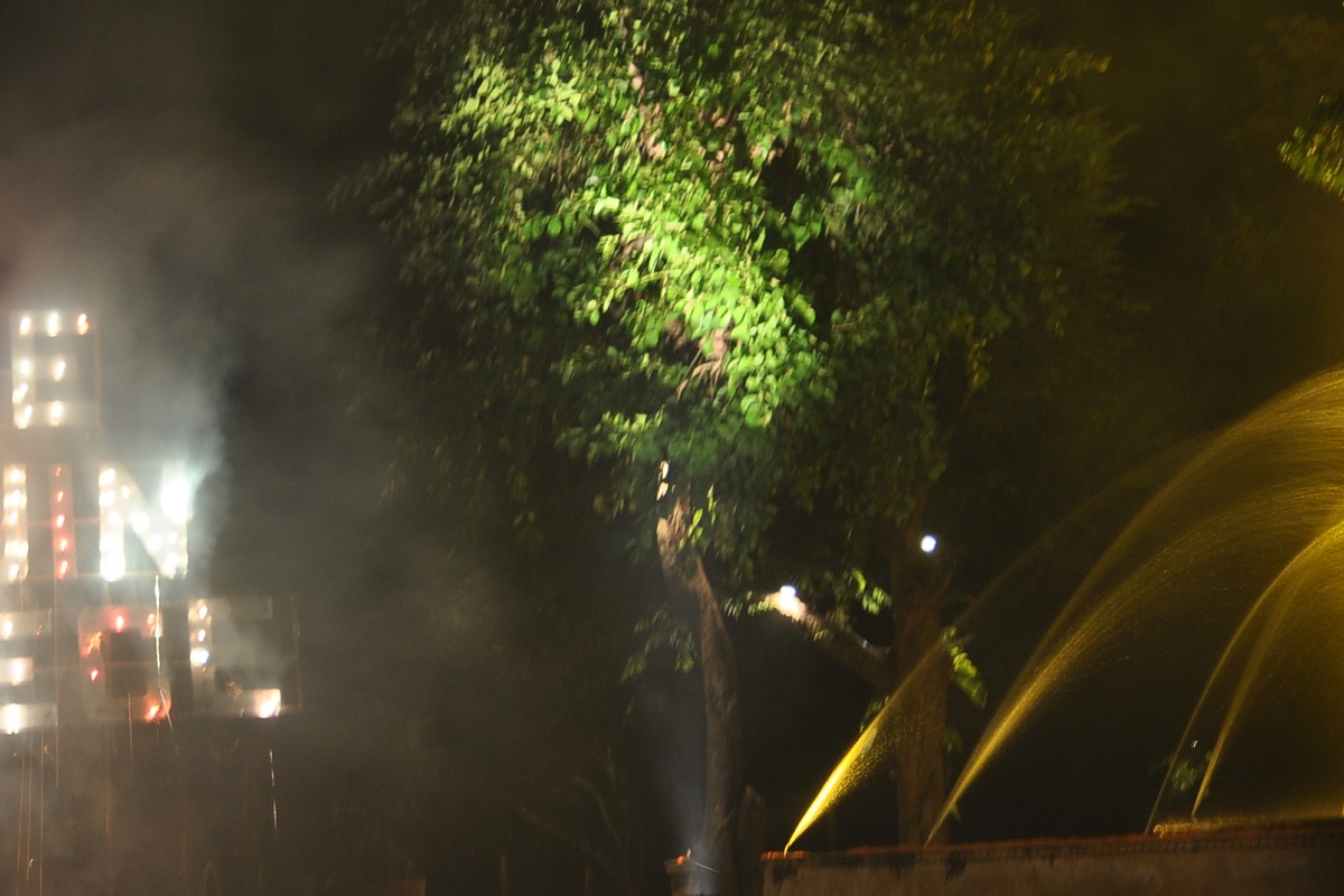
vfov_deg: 13.0
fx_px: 3920
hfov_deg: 19.4
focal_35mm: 105
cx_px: 420
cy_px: 511
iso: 200
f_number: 4.5
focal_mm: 35
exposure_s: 1/3
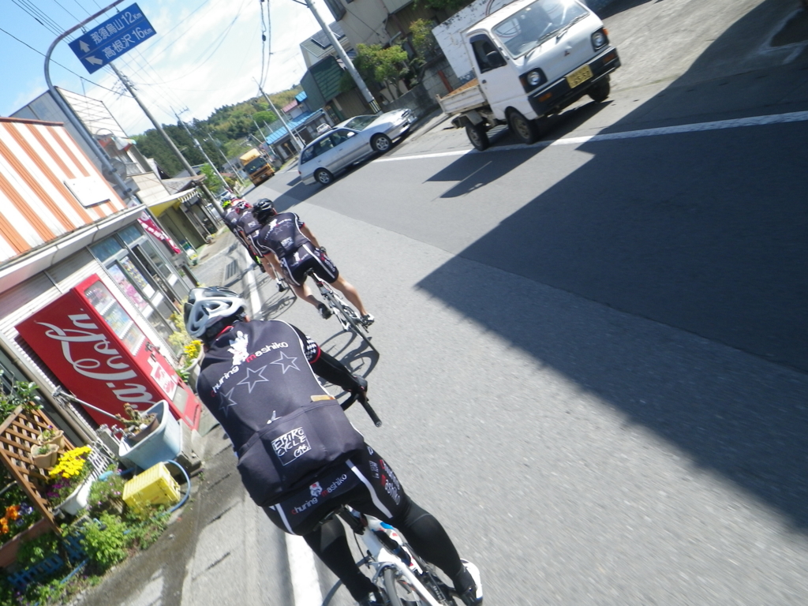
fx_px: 654
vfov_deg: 49.7
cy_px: 303
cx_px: 404
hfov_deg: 63.4
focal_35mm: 28
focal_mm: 5
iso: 80
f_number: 4.2
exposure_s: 1/320
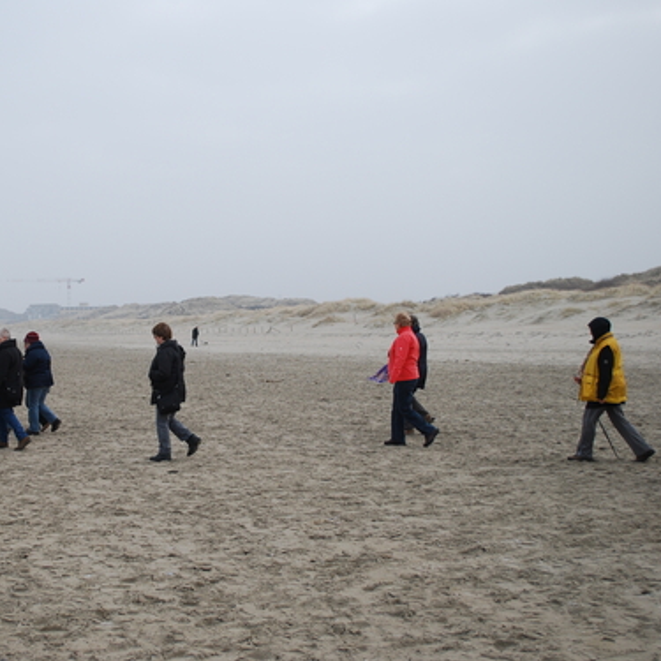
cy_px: 340
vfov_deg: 34.7
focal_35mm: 49
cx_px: 183
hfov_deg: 34.1
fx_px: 1059
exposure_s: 1/800
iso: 200
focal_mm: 24
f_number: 4.2
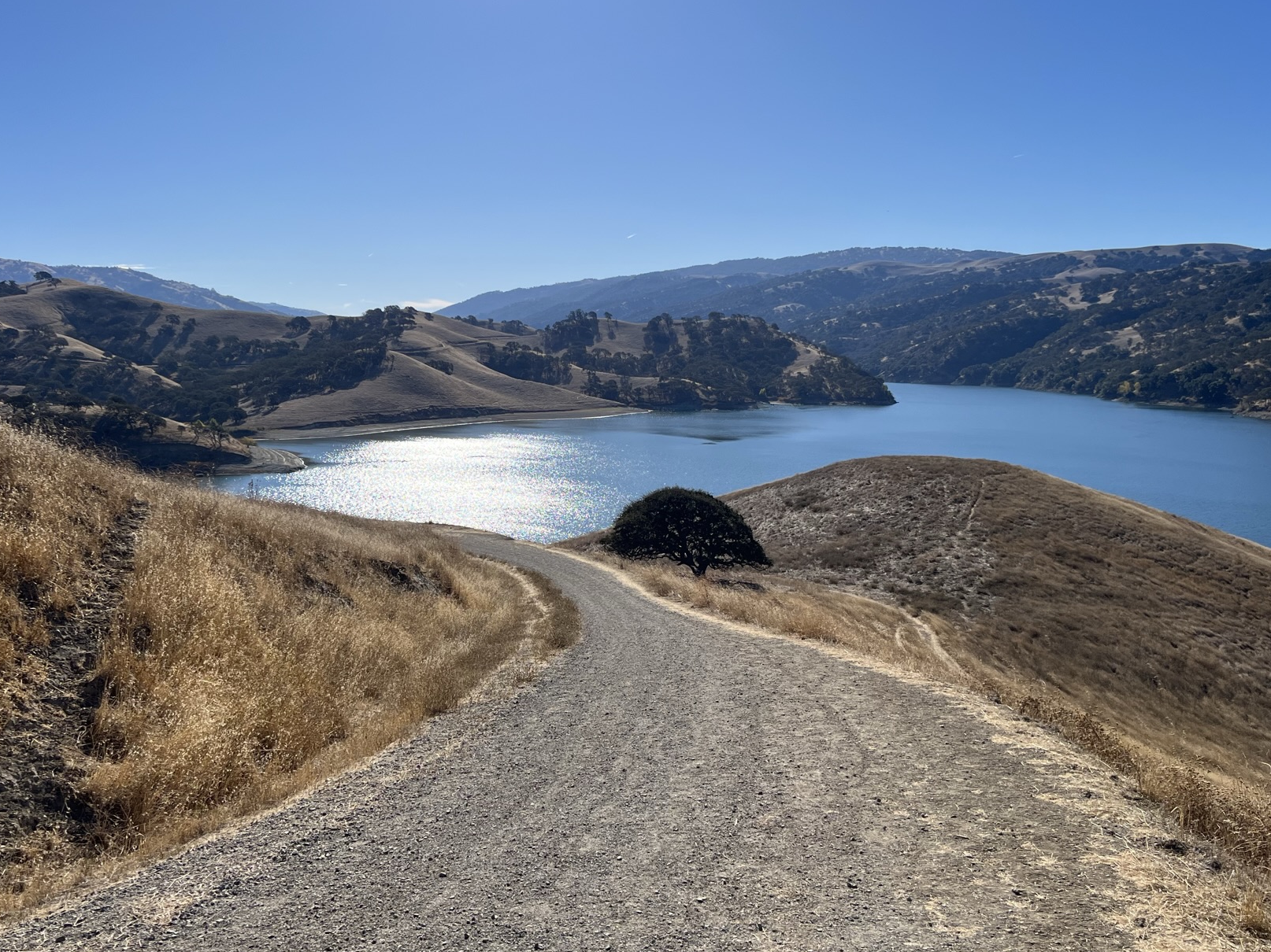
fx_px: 1211
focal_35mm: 33
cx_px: 656
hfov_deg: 55.3
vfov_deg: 42.7
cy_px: 382
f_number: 1.5
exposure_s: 1/8696
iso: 50
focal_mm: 5.7
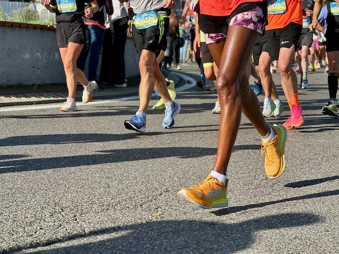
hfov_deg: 25.3
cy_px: 127
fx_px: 754
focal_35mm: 77
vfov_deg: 19.1
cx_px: 170
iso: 32
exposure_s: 1/410
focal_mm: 9
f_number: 2.8
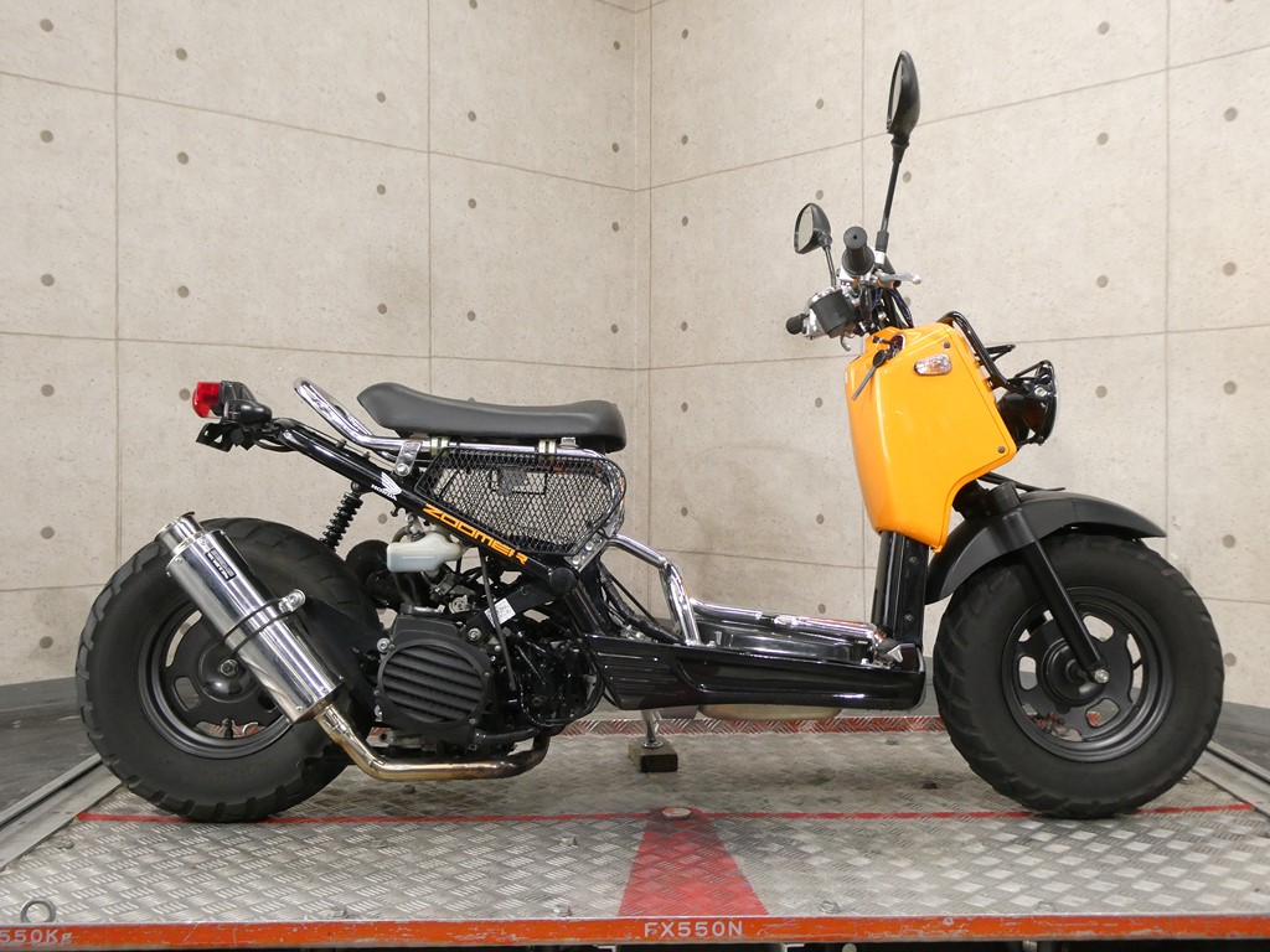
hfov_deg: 52.6
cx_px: 635
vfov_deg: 40.7
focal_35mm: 35
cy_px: 476
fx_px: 1284
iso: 400
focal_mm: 6.3
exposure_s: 1/80
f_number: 3.7
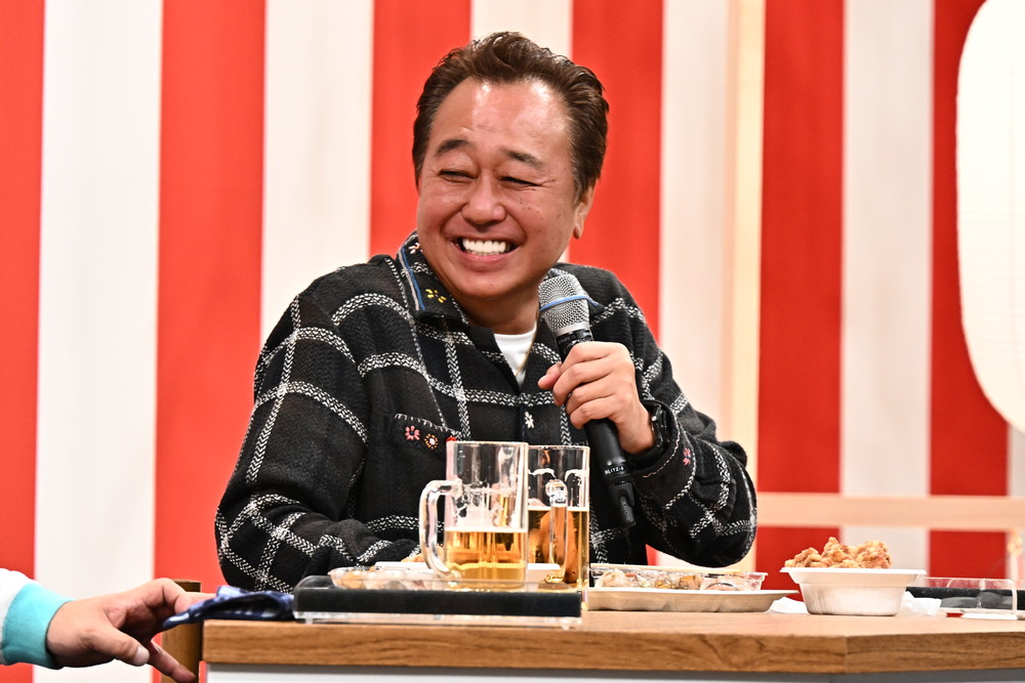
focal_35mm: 300
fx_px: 8542
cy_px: 342
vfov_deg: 4.6
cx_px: 512
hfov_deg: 6.9
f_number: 6.3
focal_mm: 200
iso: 2000
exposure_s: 1/125
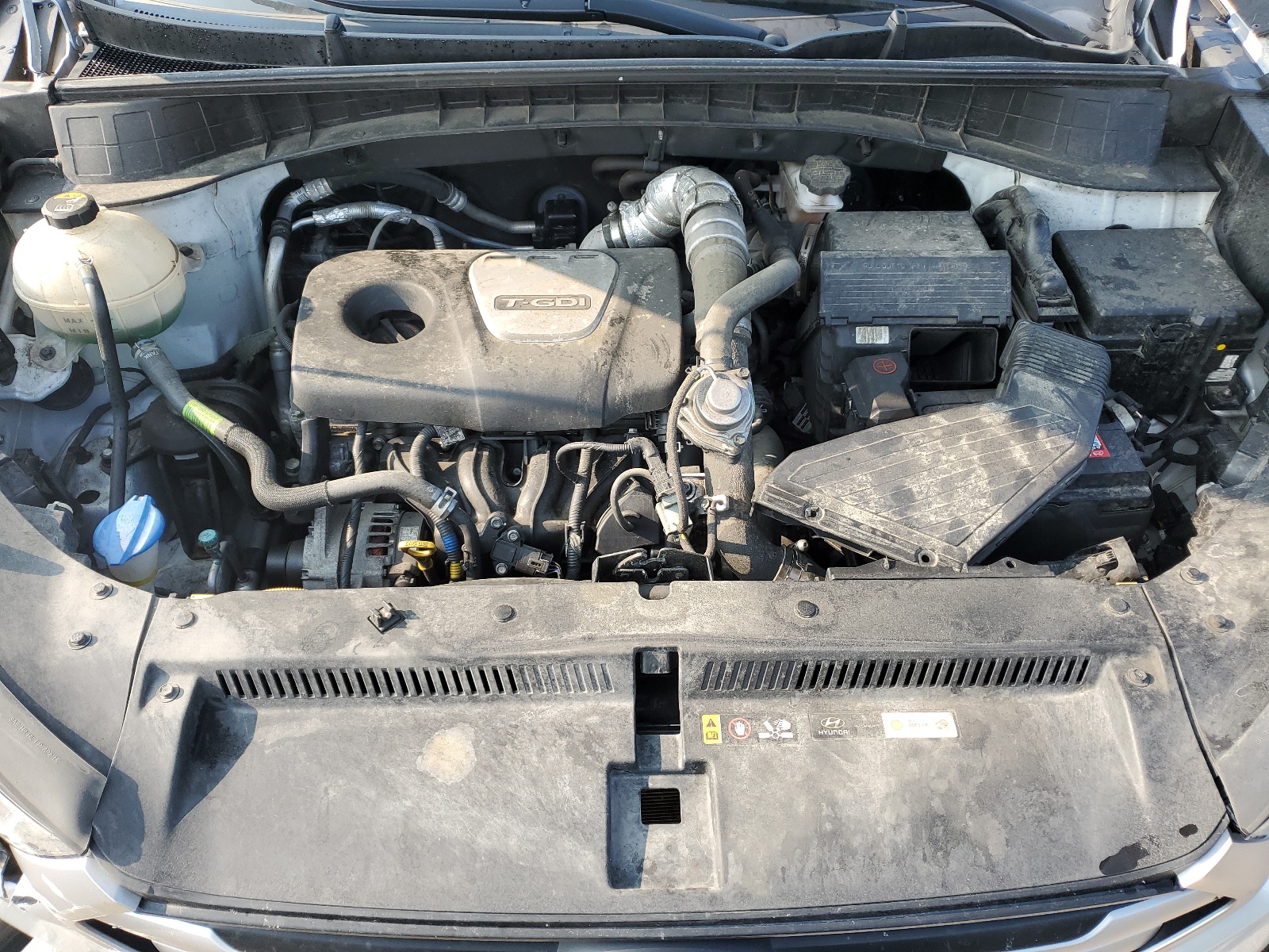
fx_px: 953
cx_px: 634
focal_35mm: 26
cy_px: 476
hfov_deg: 67.3
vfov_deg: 53.1
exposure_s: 1/476
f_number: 1.5
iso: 50
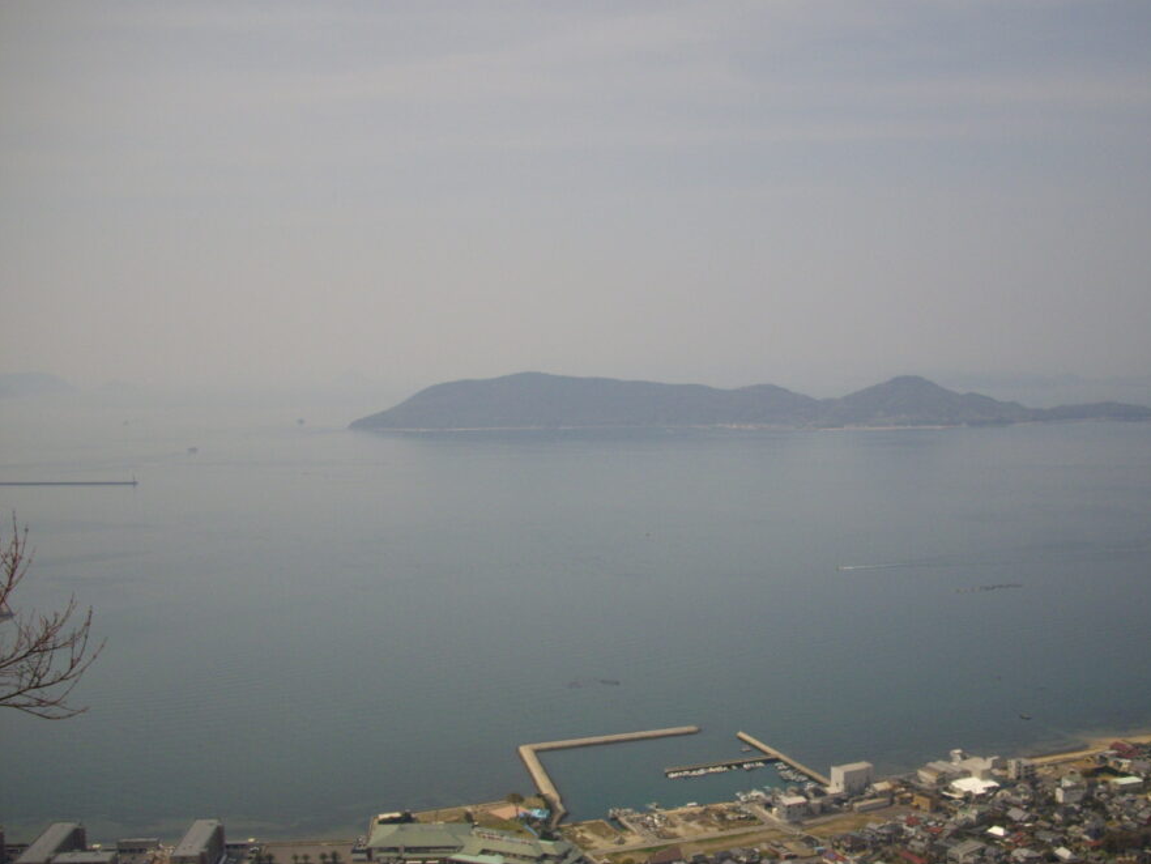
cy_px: 490
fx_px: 1430
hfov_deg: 43.7
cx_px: 666
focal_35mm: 43
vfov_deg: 33.6
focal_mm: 6.2
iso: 100
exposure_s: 1/800
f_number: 5.6
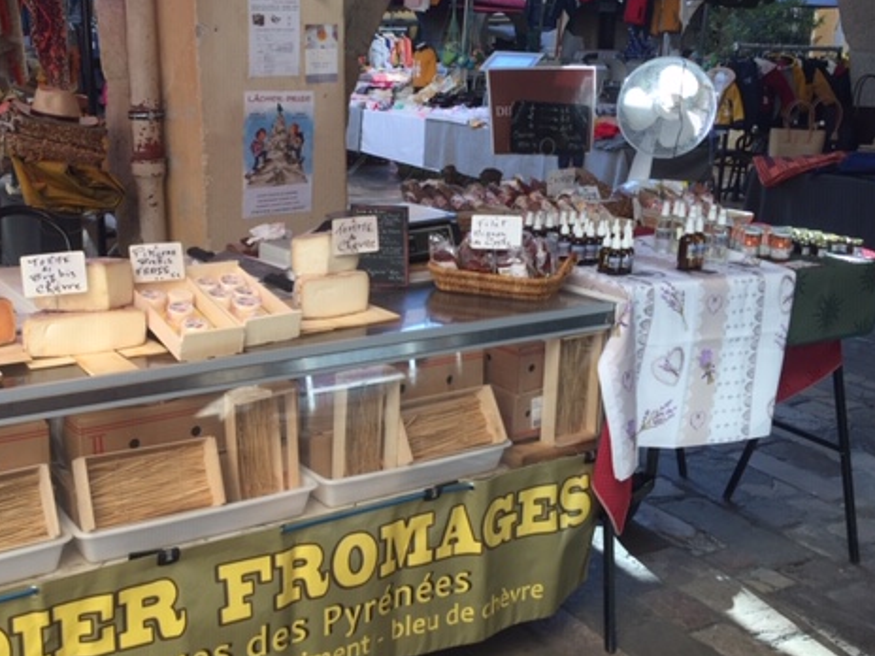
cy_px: 294
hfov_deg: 46.1
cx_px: 292
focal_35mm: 40
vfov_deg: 35.9
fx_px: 1011
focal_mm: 4.15
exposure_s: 1/216
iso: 32
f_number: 2.2
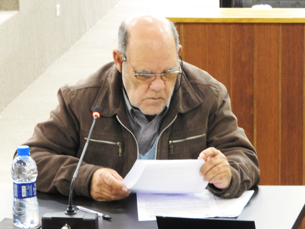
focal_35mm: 180
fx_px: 1586
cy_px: 114
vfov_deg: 8.3
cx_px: 152
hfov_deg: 11.0
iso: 800
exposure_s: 1/2.5
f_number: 7.6
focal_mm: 32.2
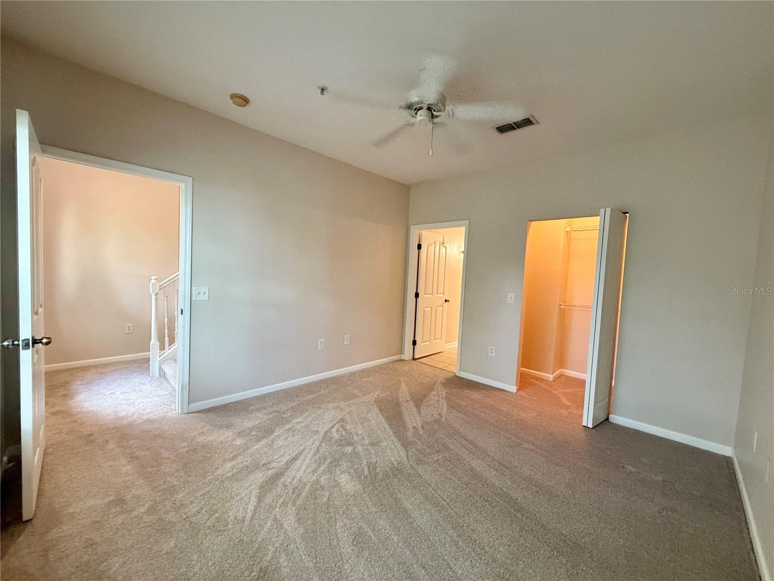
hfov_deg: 102.1
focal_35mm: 14
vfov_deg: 85.7
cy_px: 290
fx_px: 313
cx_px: 387
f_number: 2.2
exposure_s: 1/60
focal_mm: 2.22
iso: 400
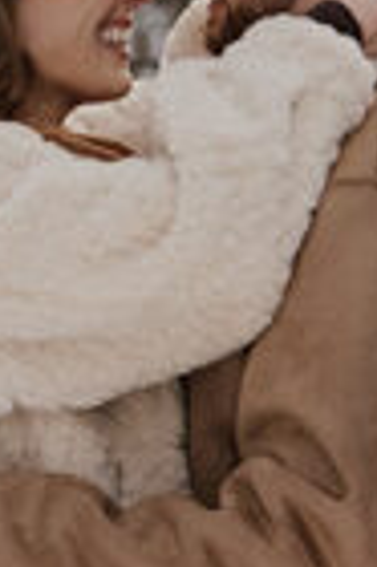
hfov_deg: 3.7
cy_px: 166
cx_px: 132
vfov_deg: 5.6
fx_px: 5779
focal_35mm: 367
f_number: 3.2
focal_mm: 50
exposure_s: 1/400
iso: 400
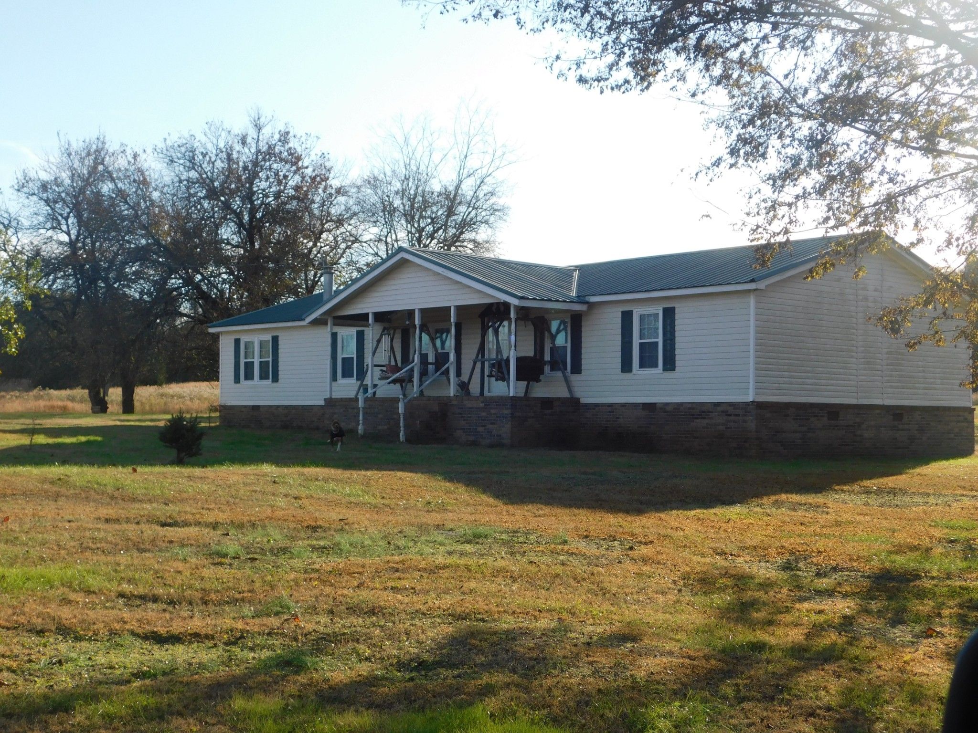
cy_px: 366
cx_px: 489
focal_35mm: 51
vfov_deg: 28.6
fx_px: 1441
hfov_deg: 37.5
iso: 125
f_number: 3.8
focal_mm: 9
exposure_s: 1/640
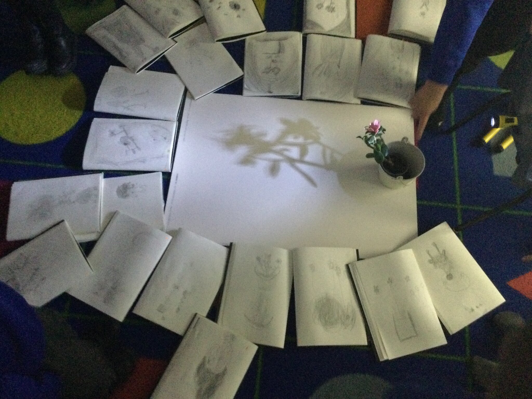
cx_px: 266
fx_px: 476
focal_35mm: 31
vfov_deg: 45.4
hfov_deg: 58.4
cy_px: 200
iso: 640
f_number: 2.4
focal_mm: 3.3
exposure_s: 1/17
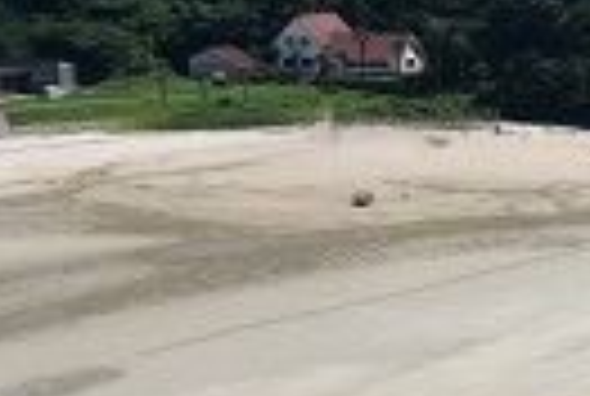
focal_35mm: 207
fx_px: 3400
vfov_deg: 6.6
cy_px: 0
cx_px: 1756
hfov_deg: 8.4
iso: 250
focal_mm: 34
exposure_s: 1/500
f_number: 11
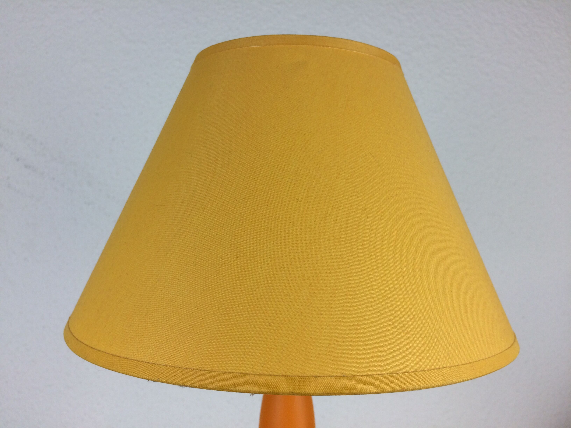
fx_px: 478
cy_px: 214
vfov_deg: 48.2
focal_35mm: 29
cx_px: 286
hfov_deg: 61.7
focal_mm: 4.15
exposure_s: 1/100
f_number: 2.2
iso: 40
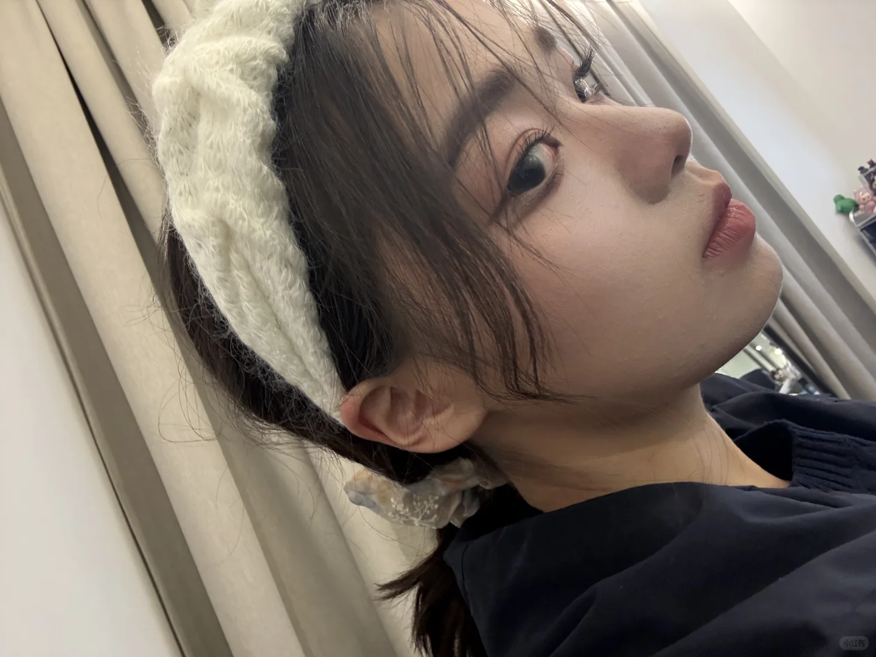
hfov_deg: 73.9
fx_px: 582
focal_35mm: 23
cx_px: 438
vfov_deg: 58.9
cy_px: 328
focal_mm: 2.69
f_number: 1.9
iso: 200
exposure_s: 1/33
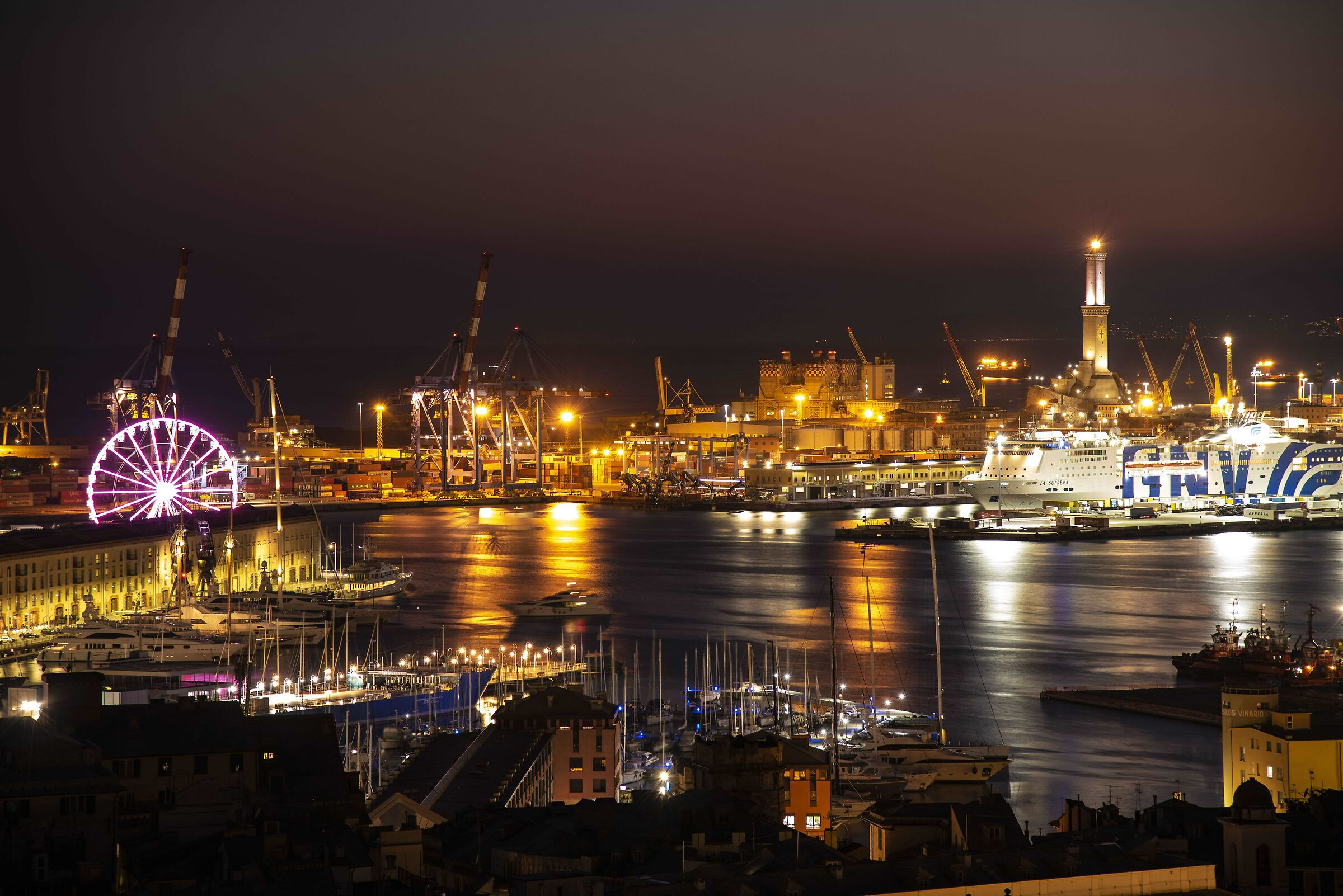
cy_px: 448
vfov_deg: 11.4
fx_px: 4478
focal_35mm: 120
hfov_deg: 17.1
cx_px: 672
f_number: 5
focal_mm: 120
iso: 64
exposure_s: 13
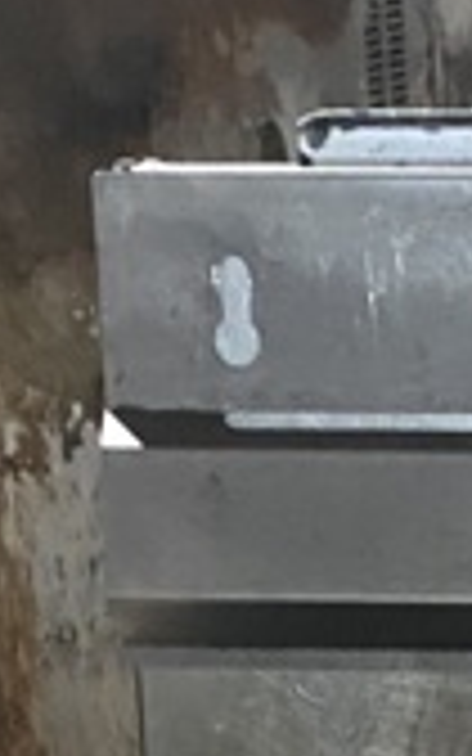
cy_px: 1721
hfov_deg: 9.8
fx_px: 2737
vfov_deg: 12.7
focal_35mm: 133
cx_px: 508
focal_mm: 4.25
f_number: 1.8
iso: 500
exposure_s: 1/41
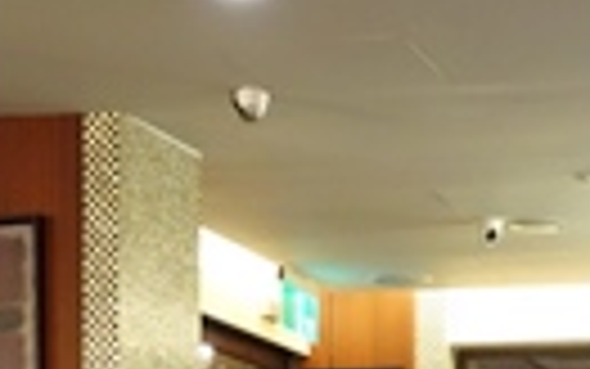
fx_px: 2284
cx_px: 459
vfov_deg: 8.9
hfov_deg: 14.6
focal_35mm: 142
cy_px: 659
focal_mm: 10.4
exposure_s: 1/30
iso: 1250
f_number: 3.5
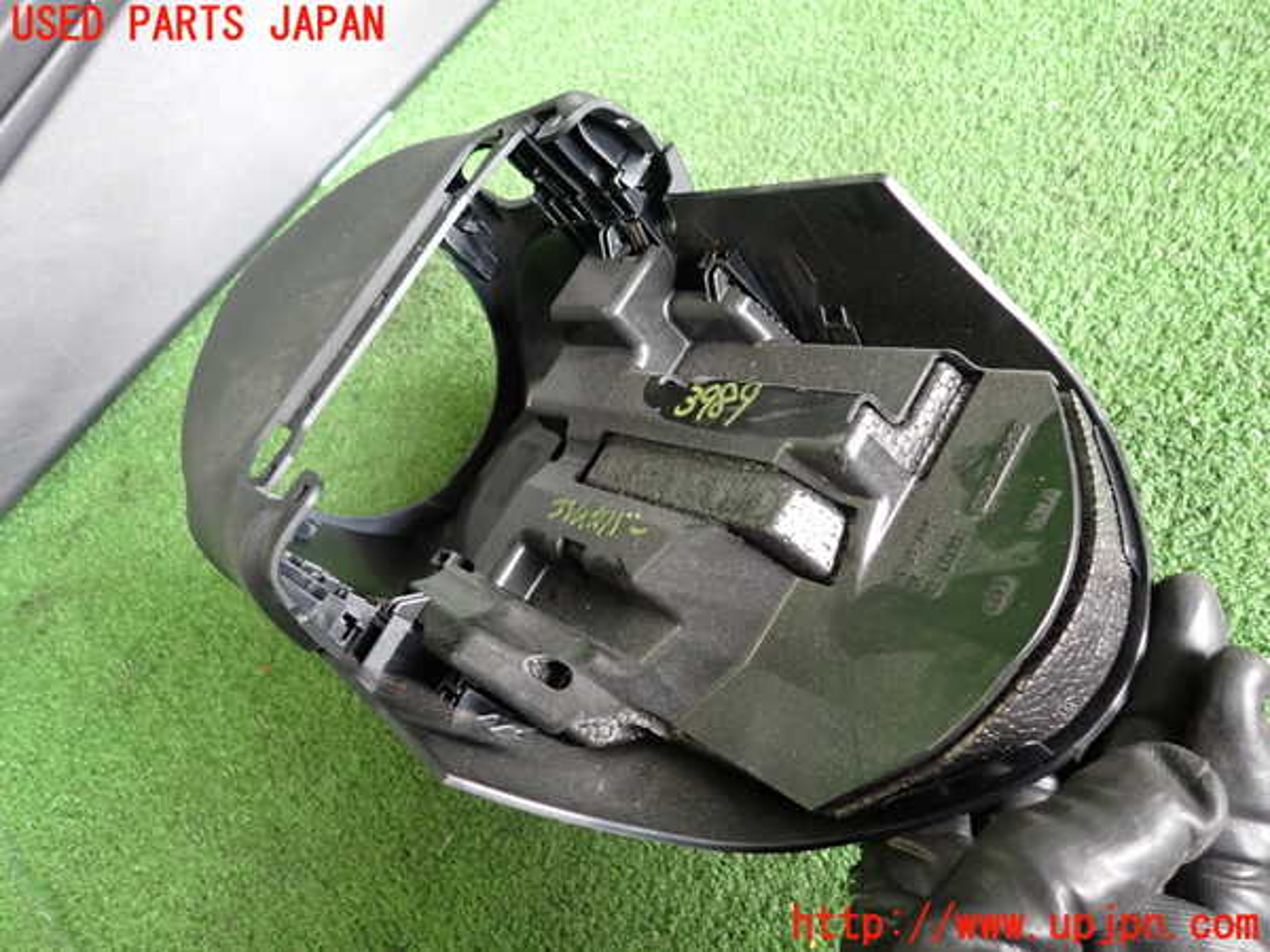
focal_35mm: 25
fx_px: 917
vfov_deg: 54.9
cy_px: 476
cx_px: 635
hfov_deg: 69.4
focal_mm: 4.5
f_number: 2
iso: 200
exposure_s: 1/30
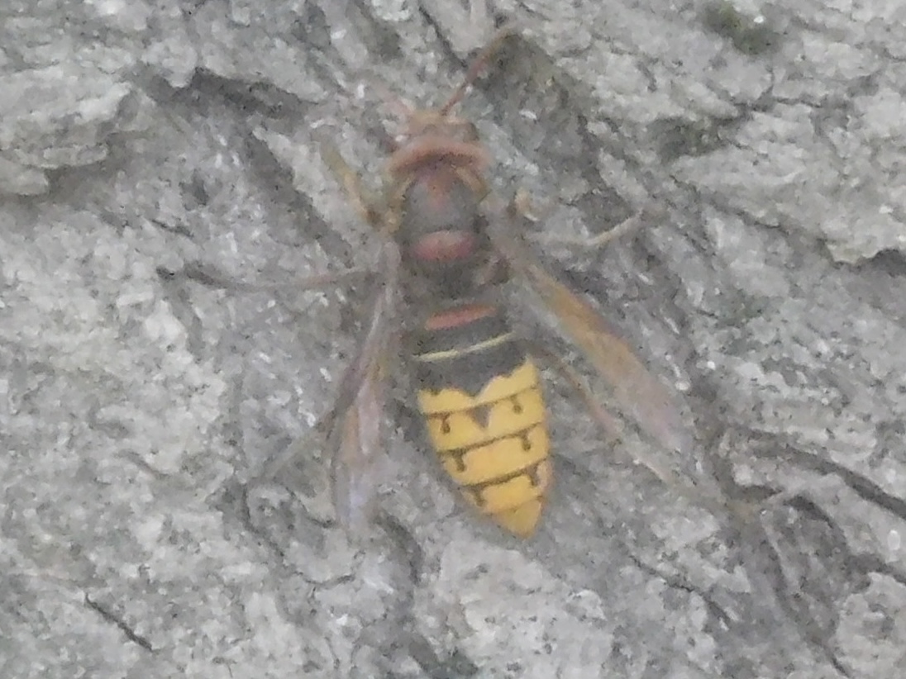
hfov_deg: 2.0
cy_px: 340
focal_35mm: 1000
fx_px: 26173
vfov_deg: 1.5
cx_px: 453
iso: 1600
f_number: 5.6
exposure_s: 1/160
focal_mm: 179.2
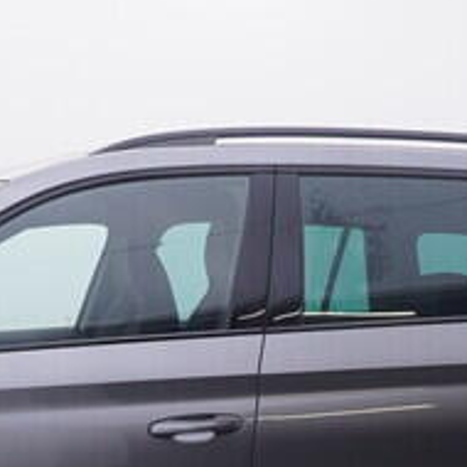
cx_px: 29
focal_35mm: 103
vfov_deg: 16.4
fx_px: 1577
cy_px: 506
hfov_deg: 16.6
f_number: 5
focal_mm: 15
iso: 200
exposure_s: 1/80
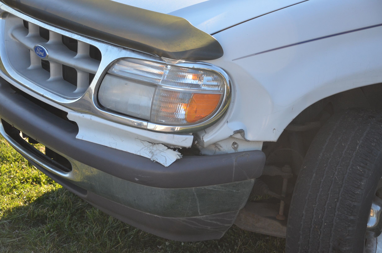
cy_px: 126
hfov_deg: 23.4
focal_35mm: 87
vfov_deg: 15.6
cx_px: 191
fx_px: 921
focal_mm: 58
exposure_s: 1/250
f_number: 5
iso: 800
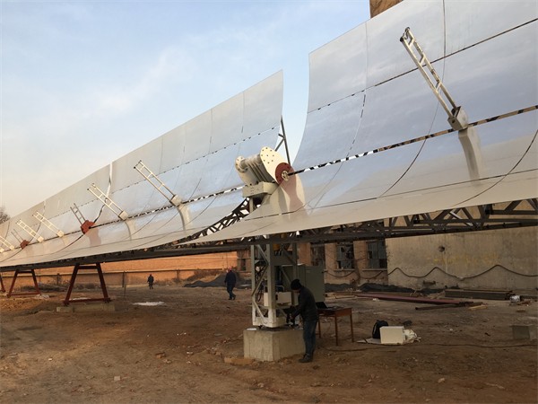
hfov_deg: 61.7
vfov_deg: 48.2
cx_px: 269
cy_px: 202
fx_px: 451
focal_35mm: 29
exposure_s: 1/422
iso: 25
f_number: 2.2
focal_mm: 4.15
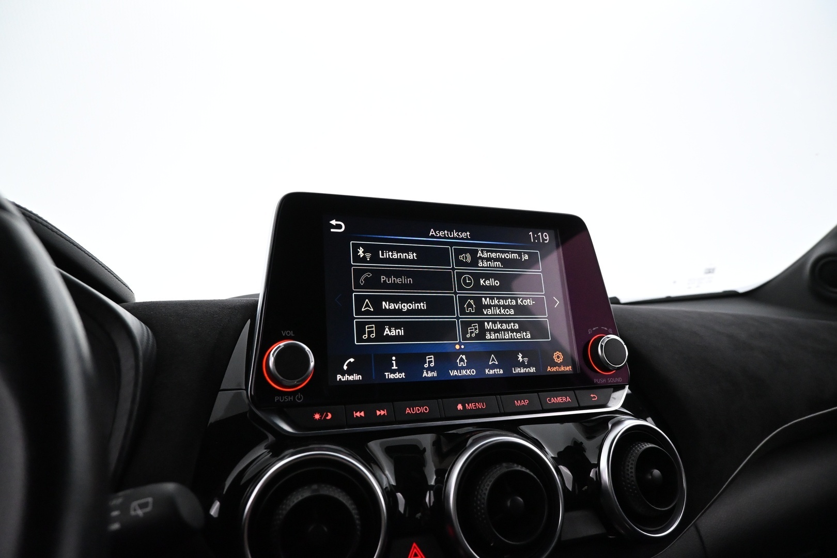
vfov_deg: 53.1
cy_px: 279
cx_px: 418
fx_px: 558
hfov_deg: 73.7
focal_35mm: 24
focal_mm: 16
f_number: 4
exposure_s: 1/60
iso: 4000
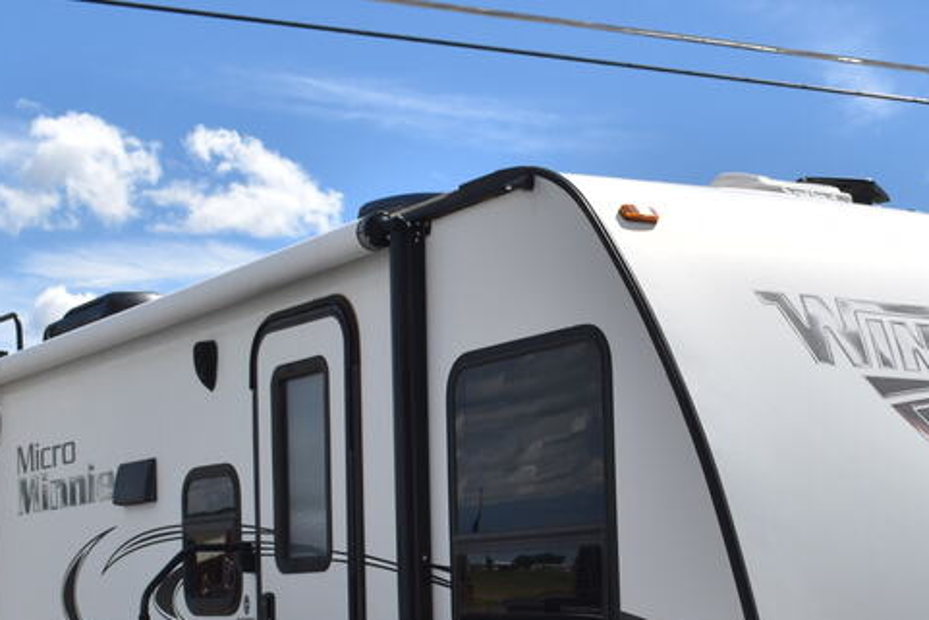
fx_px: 2014
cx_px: 738
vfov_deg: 17.1
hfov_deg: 25.5
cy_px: 629
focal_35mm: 78
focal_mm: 25
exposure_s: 1/500
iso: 200
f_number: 11
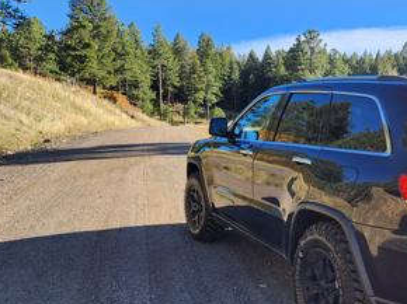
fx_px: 470
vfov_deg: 35.7
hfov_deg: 43.7
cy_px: 193
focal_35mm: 40
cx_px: 347
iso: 12
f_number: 1.8
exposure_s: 1/317
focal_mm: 6.4
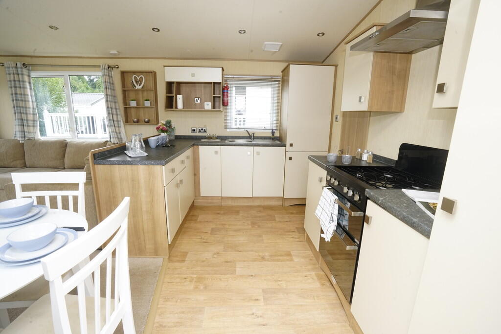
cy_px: 167
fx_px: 223
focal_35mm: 16
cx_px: 250
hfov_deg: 96.7
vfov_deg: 73.8
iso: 2000
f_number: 16
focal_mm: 16
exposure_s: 1/60
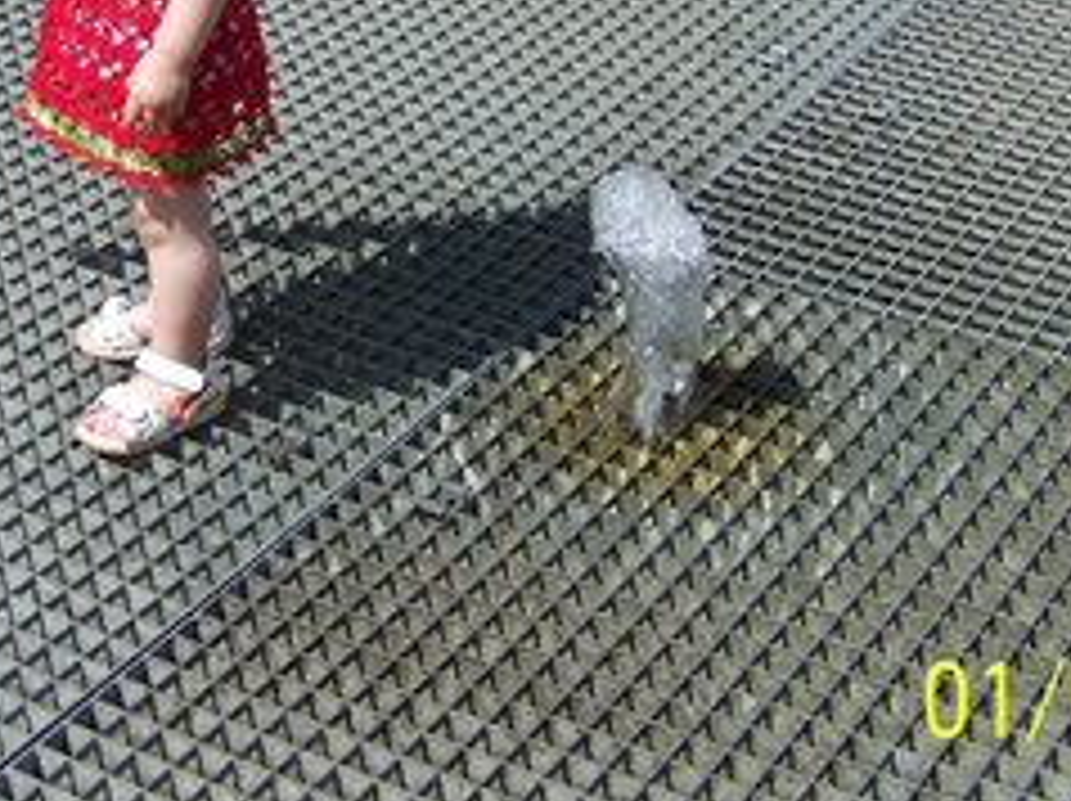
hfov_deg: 22.1
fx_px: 2720
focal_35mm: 88
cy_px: 11
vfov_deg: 16.4
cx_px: 315
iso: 64
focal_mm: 6.3
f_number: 4
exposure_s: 1/640
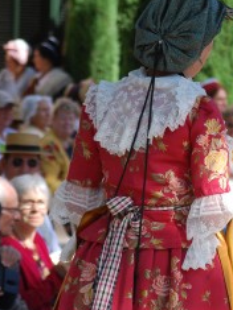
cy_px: 346
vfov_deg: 6.1
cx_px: 201
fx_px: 2901
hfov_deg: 4.6
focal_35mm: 323
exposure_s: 1/400
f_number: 5
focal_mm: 82
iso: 200
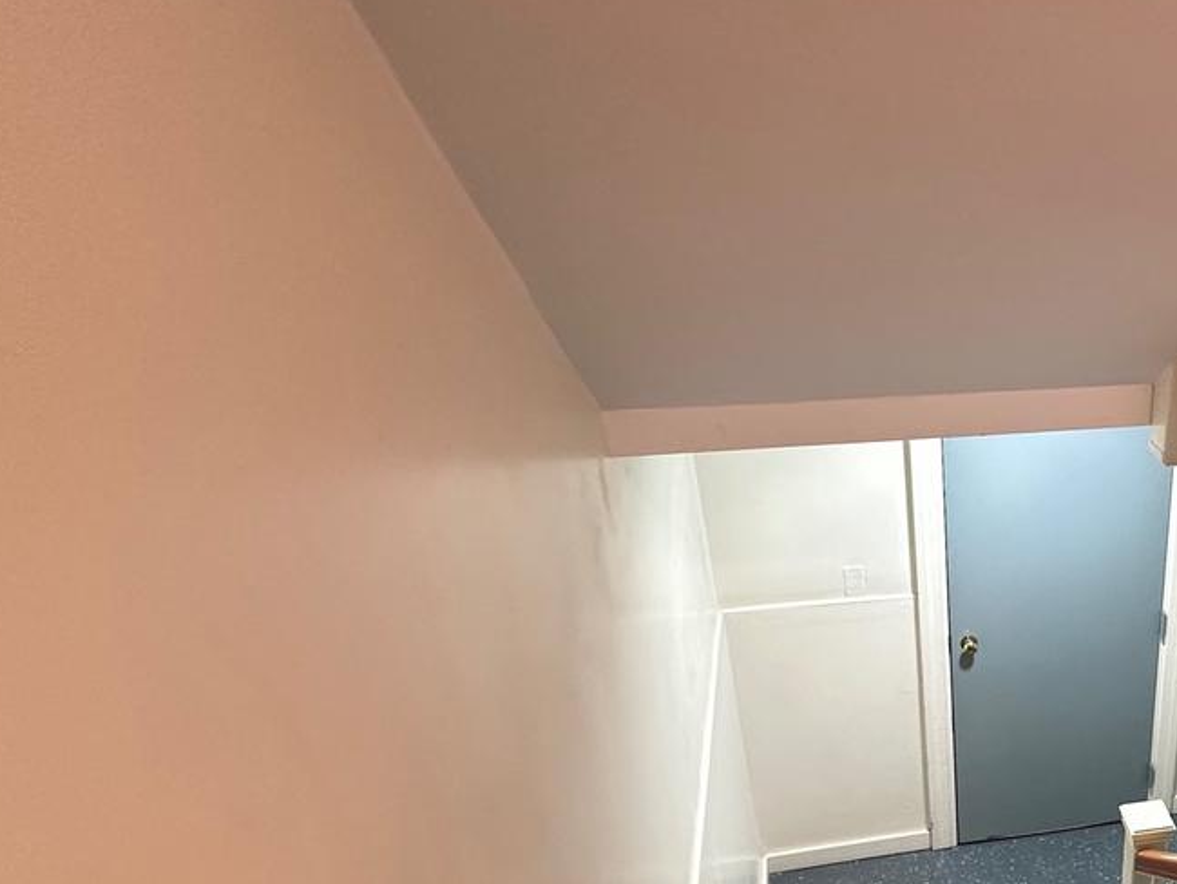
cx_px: 1074
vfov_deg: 44.0
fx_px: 1054
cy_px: 665
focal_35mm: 31
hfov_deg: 51.1
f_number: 2.2
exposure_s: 1/60
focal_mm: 2.22
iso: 250
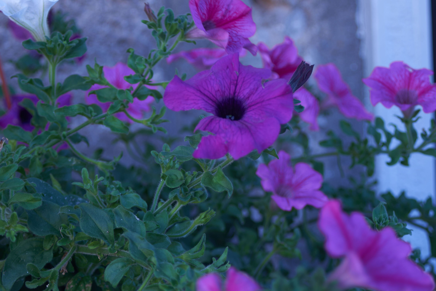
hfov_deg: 17.1
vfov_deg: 11.4
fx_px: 1453
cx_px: 218
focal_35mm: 120
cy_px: 146
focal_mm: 80
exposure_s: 1/15
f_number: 5.6
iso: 50
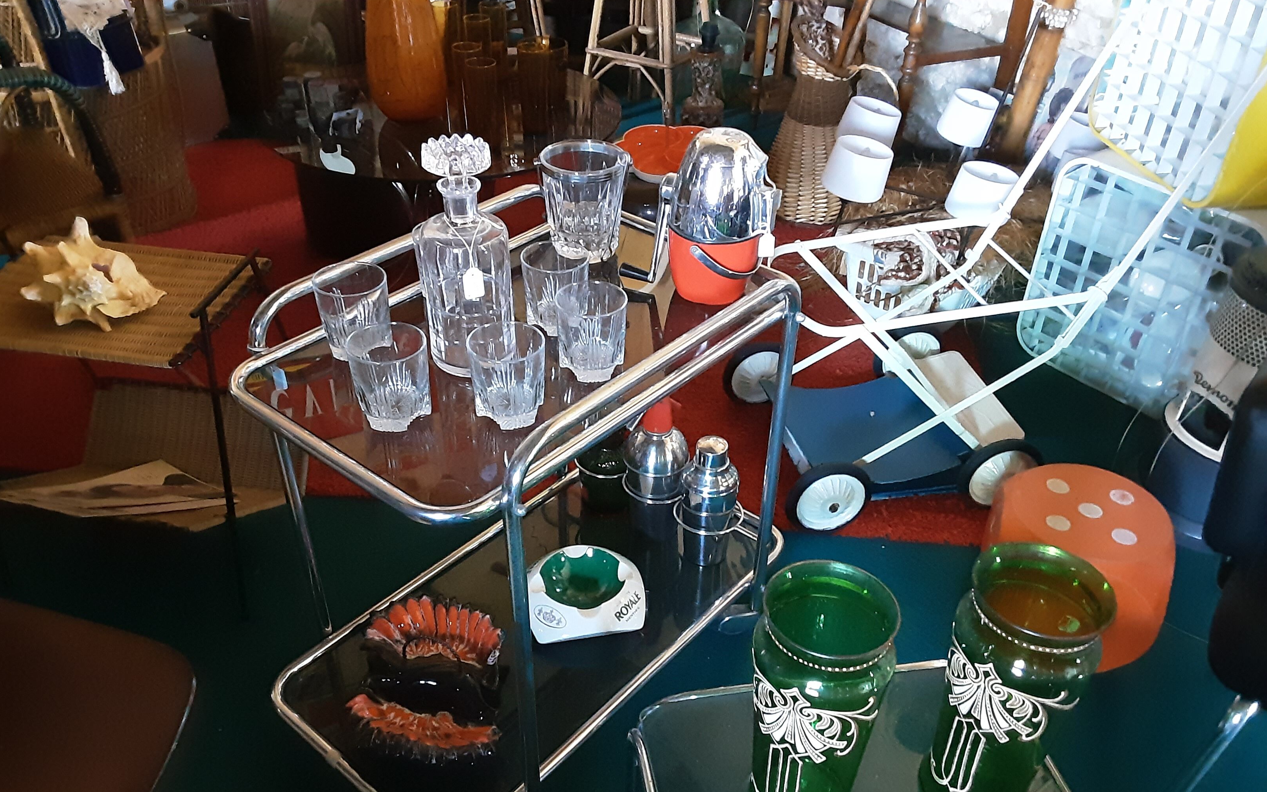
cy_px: 477
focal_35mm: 29
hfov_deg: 64.6
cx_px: 628
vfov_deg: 42.9
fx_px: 1001
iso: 800
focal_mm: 2.91
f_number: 1.9
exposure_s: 1/17
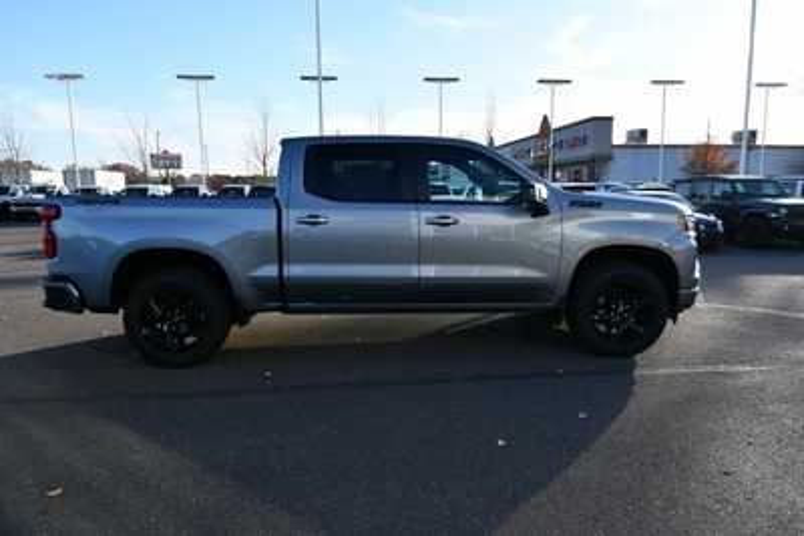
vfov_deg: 57.3
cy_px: 268
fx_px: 491
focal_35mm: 22
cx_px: 402
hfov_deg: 78.6
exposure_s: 1/250
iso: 200
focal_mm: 15
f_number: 8
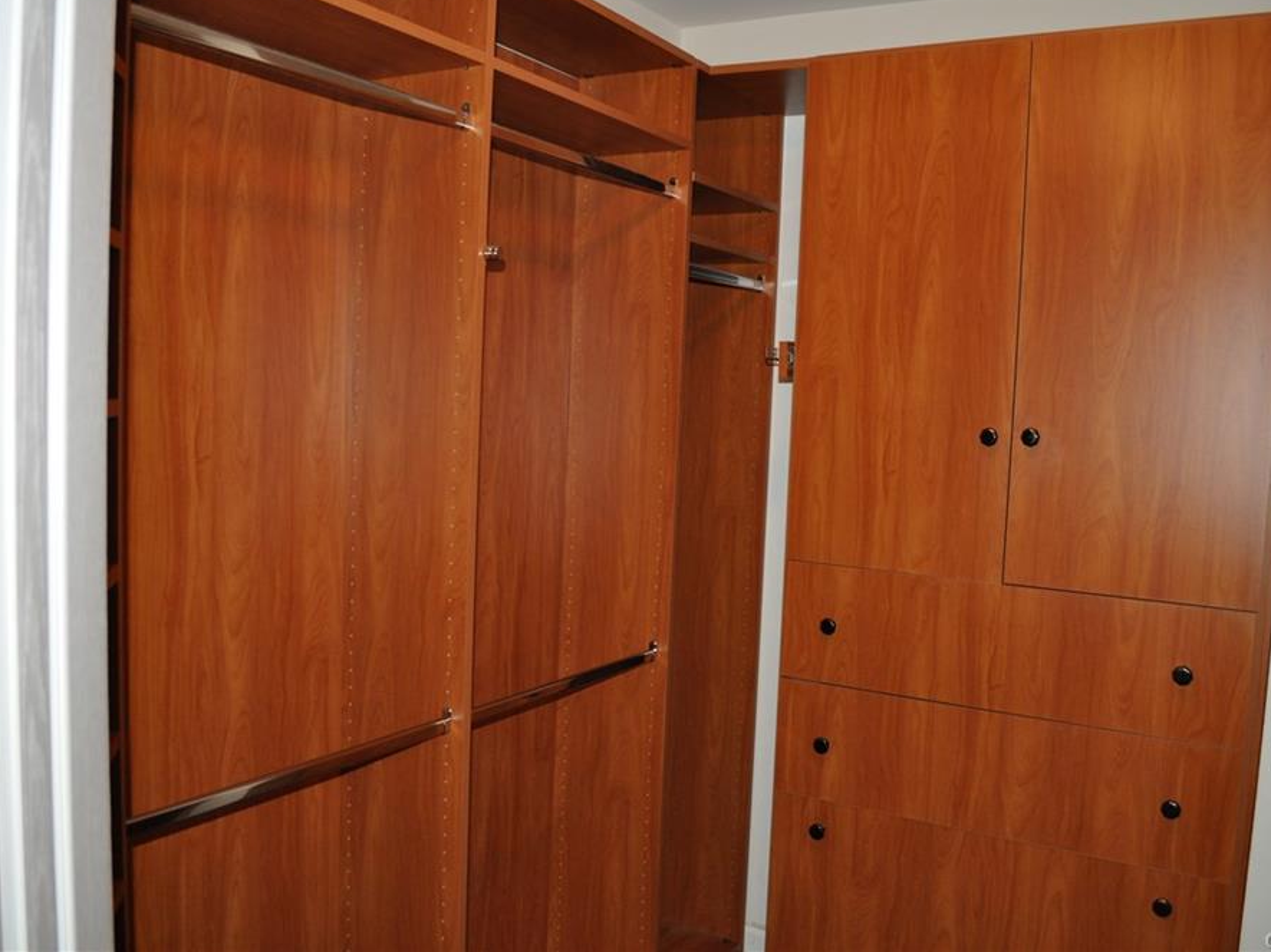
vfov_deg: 46.8
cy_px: 466
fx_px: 1101
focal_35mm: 30
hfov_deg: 59.9
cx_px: 685
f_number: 3.5
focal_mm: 18
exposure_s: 1/60
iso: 800
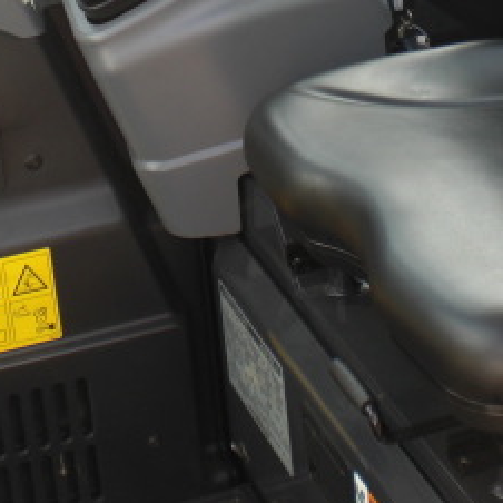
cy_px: -18
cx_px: 254
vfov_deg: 17.8
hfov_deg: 18.3
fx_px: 1562
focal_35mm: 95
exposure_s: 1/100
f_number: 3.1
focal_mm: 6.3
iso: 64
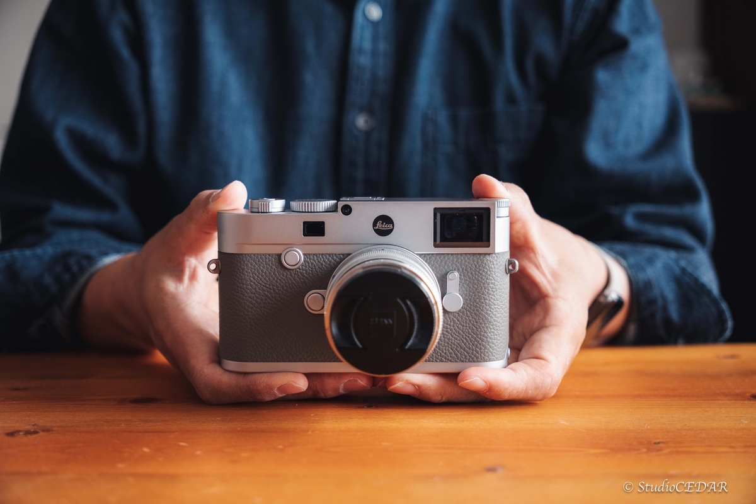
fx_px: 924
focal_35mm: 44
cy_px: 252
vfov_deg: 30.5
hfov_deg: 44.5
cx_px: 378
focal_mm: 29
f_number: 2.8
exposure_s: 1/60
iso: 400
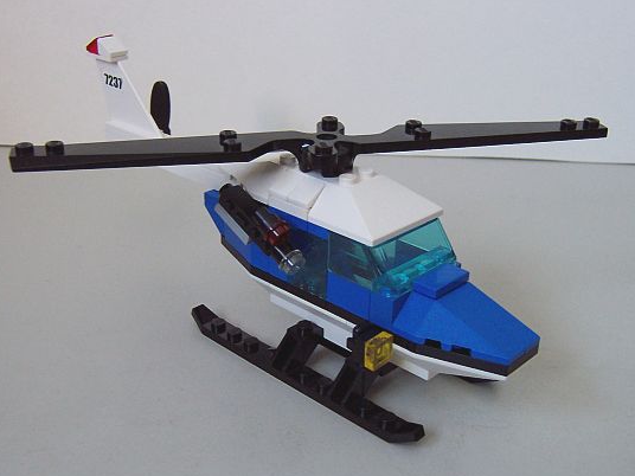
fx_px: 789
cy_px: 264
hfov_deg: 43.8
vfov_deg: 33.6
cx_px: 333
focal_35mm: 43
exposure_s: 1/30
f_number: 2.8
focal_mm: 5.6
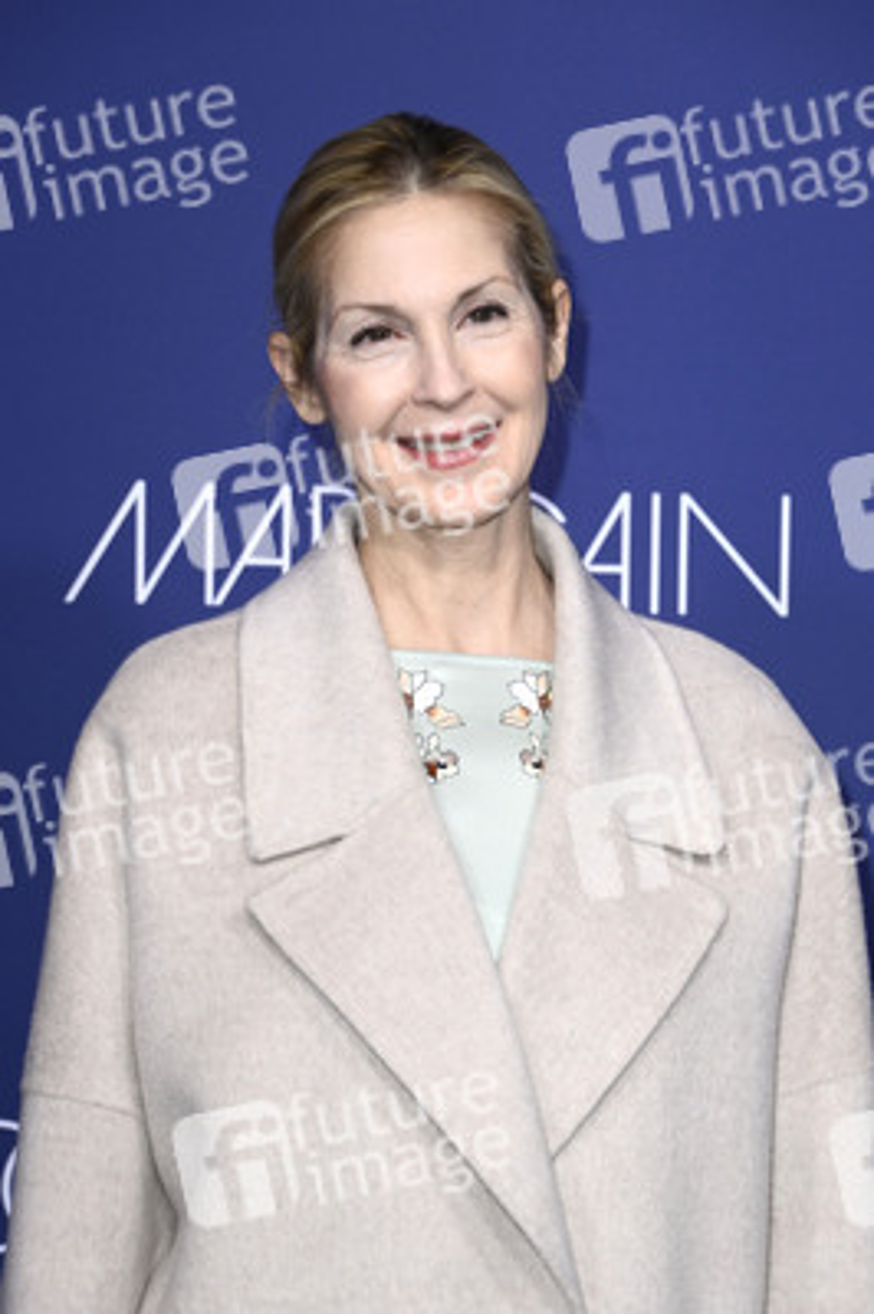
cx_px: 437
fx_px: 4450
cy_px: 657
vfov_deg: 16.8
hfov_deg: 11.2
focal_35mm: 122
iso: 800
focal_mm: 122
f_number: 5.6
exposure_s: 1/250
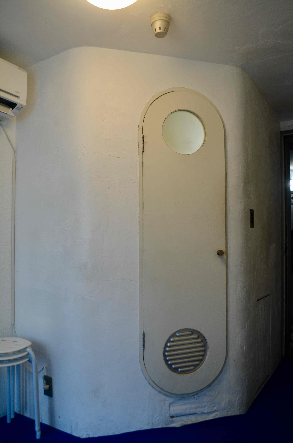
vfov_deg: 67.5
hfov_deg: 47.6
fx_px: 332
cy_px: 222
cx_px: 146
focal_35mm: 27
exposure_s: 1/60
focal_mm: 18
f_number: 4
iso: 720
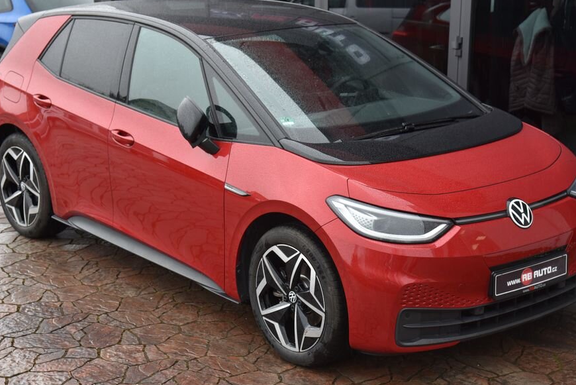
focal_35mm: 73
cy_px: 190
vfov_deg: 18.7
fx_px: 1169
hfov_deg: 27.7
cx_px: 301
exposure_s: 1/125
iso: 500
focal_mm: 62
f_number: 5.6
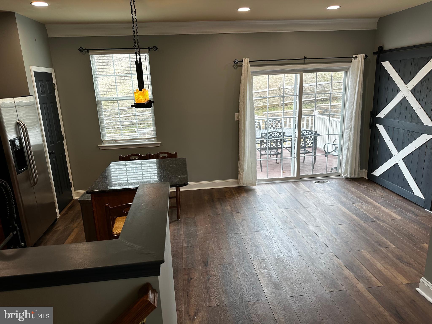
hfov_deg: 71.6
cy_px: 162
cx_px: 216
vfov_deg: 56.8
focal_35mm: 24
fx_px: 300
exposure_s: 1/120
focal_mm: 6.86
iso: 64
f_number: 1.78
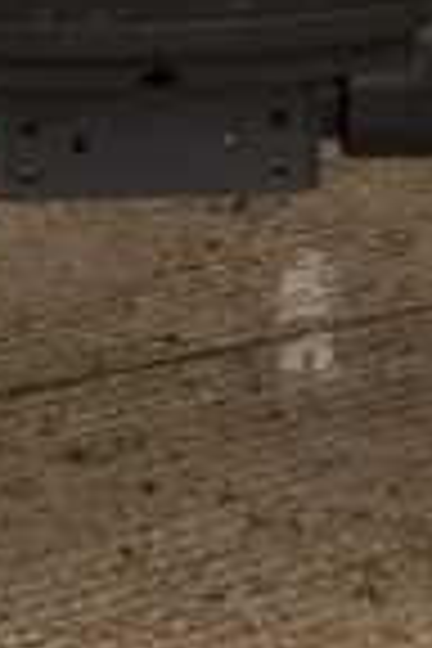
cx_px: 369
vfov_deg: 9.0
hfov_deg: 6.4
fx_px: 3870
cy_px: -675
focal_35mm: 215
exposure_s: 1/122
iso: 25
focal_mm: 3
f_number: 1.8
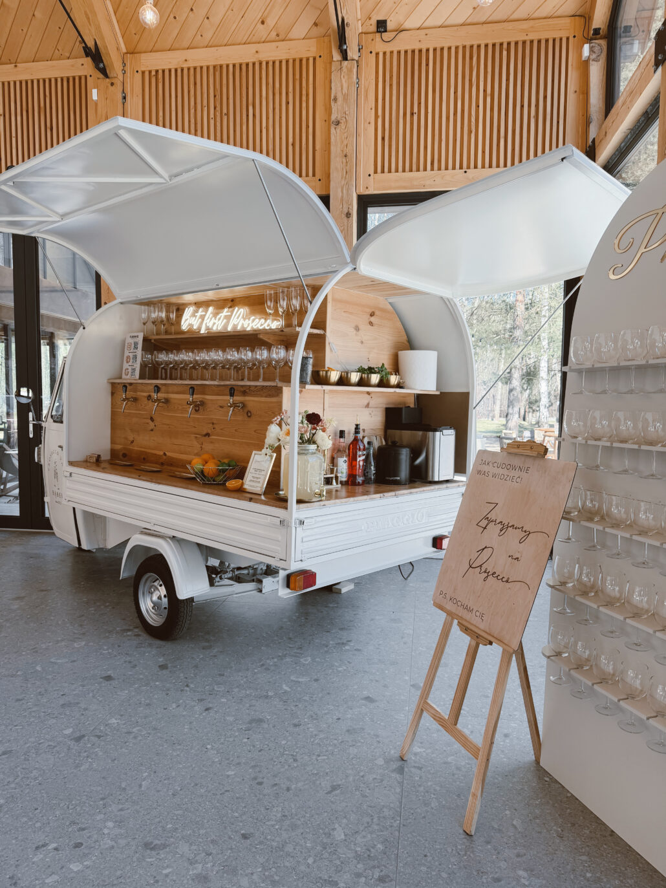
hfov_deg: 56.8
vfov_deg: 71.6
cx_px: 333
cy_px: 444
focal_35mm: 24
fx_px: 616
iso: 80
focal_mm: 6.76
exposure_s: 1/368
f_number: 1.78
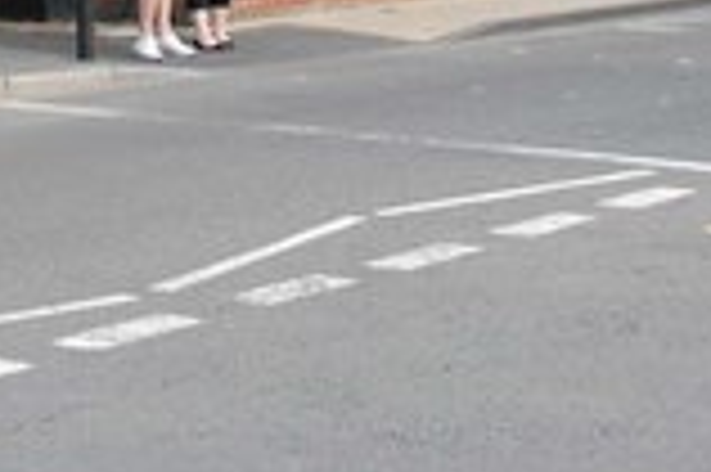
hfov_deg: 14.4
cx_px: -54
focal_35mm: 140
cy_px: -393
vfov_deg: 9.3
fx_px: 2763
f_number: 5.6
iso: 320
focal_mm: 23
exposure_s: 1/125
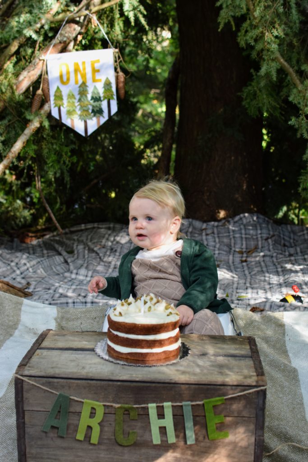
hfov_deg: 25.8
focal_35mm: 52
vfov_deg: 37.8
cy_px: 231
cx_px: 154
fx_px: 673
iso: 800
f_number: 3.5
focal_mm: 35
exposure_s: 1/160
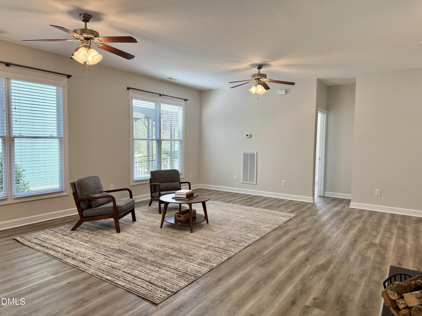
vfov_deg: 56.8
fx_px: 293
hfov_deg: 71.6
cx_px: 211
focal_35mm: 24
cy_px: 158
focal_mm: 6.76
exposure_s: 1/183
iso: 200
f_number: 1.78
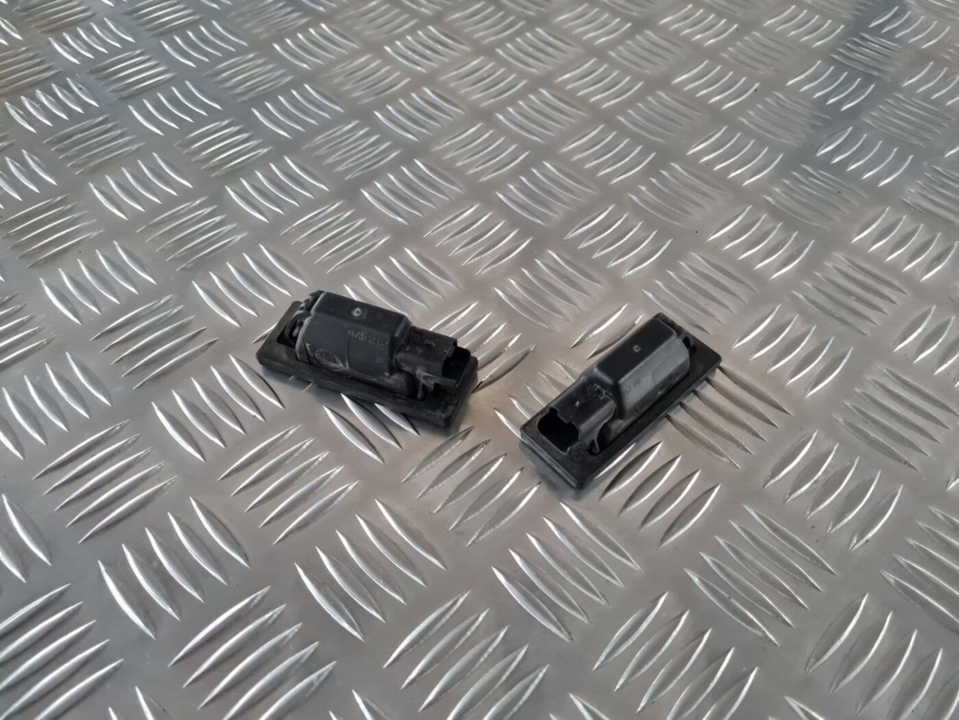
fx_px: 720
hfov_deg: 67.3
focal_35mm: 26
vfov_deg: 53.1
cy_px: 360
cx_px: 480
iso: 800
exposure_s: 1/50
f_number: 1.8
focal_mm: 5.4
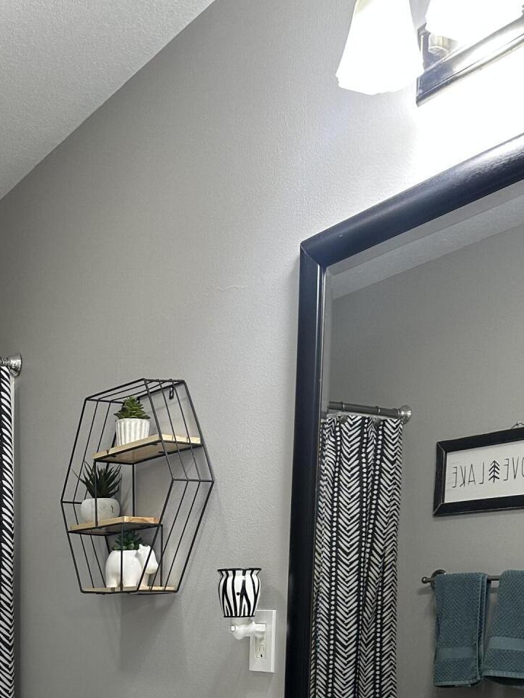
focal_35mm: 50
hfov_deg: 28.5
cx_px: 102
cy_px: 681
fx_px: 1009
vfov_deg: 35.0
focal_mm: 6.86
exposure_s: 1/60
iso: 160
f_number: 1.78
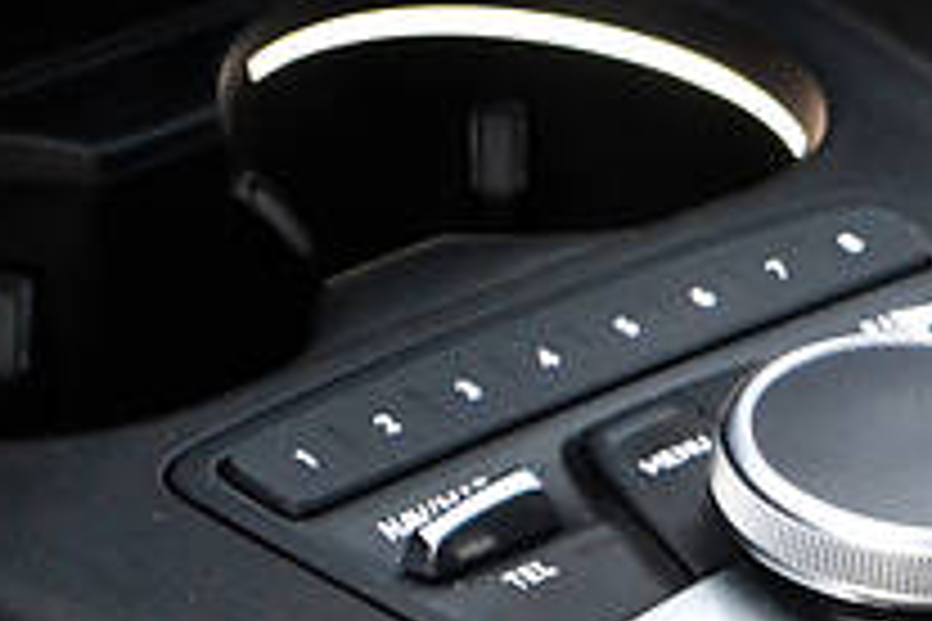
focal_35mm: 319
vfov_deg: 4.3
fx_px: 8256
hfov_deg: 6.3
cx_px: 1666
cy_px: 362
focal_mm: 55
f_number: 5.6
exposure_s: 1/15
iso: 2200
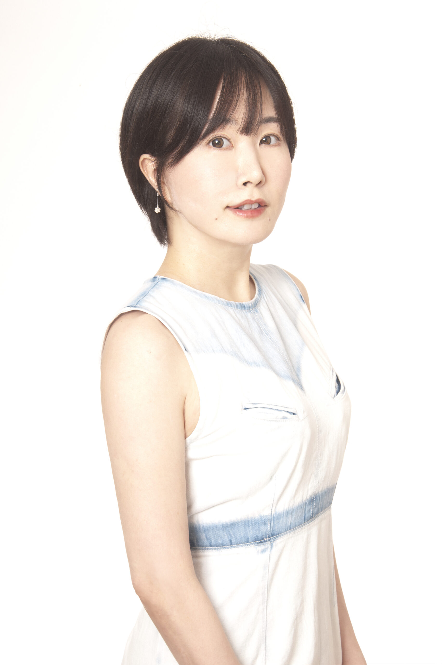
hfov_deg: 14.7
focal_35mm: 93
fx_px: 1717
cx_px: 221
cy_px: 332
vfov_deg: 21.9
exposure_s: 1/250
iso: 200
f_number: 13
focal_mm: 62
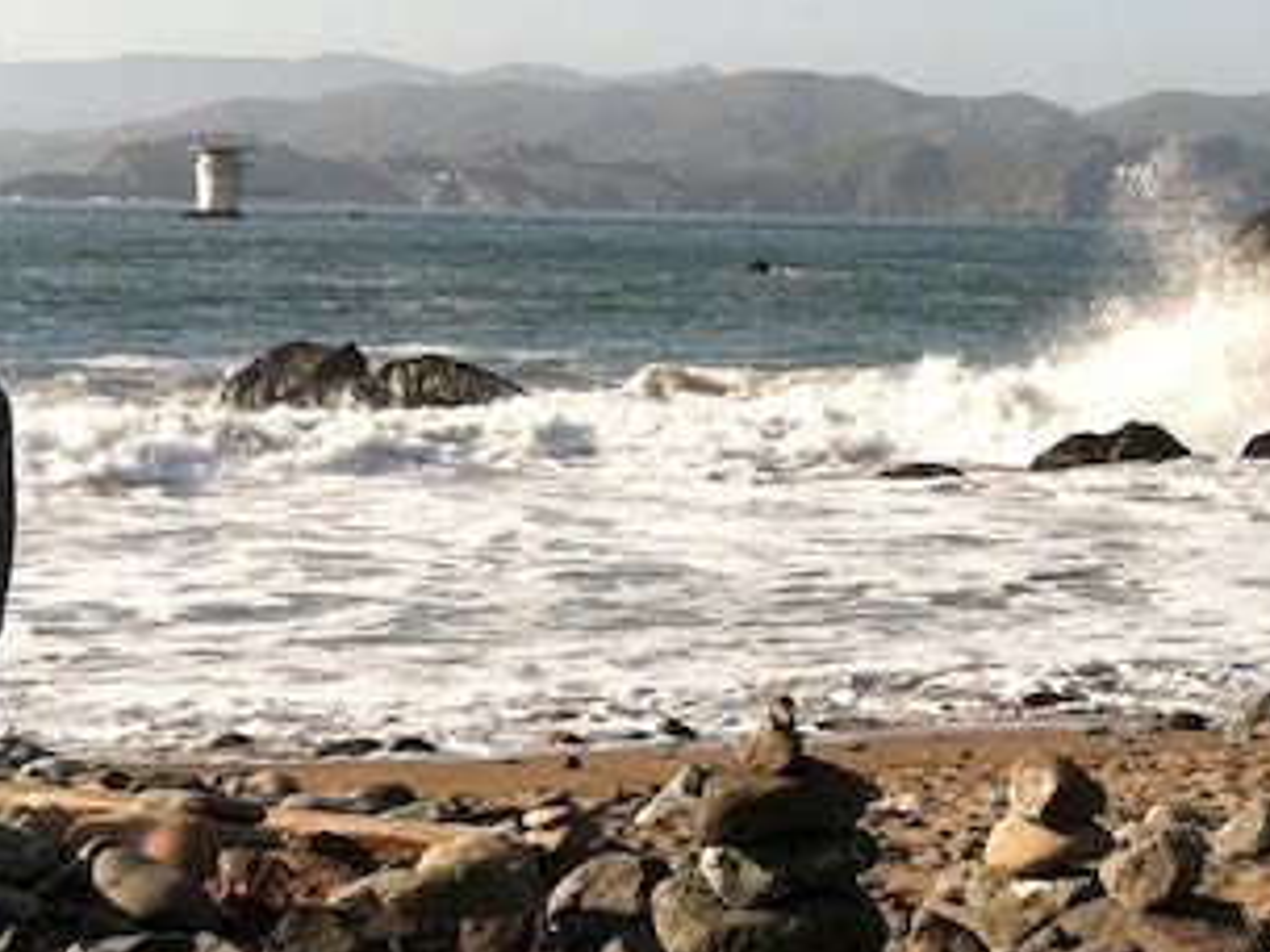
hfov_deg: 20.9
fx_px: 3375
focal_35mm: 92
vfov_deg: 16.0
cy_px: 576
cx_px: 1124
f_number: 2.8
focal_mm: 3.85
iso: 80
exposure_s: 1/1304
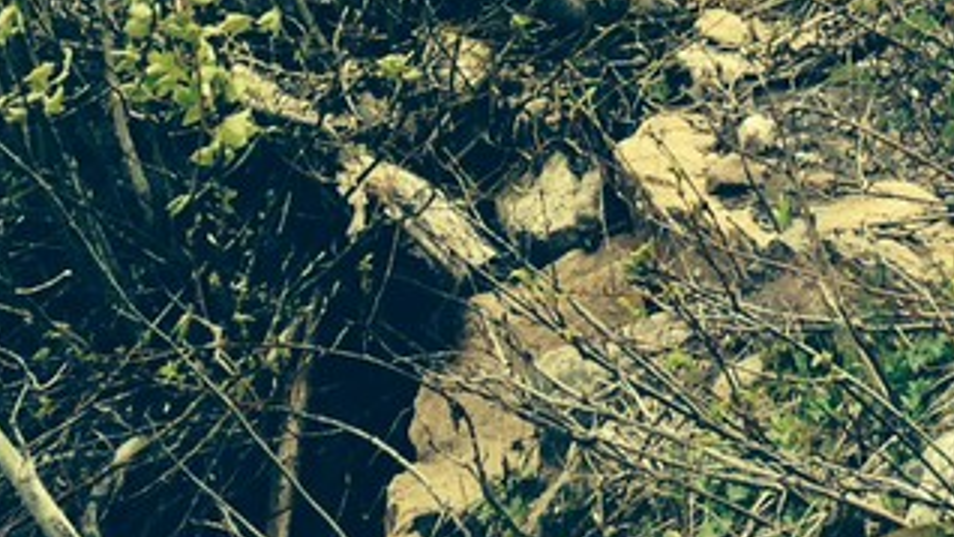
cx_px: 825
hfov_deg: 14.2
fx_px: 3795
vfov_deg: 7.6
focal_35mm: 150
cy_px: -726
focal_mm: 4.12
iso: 50
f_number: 2.4
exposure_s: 1/339
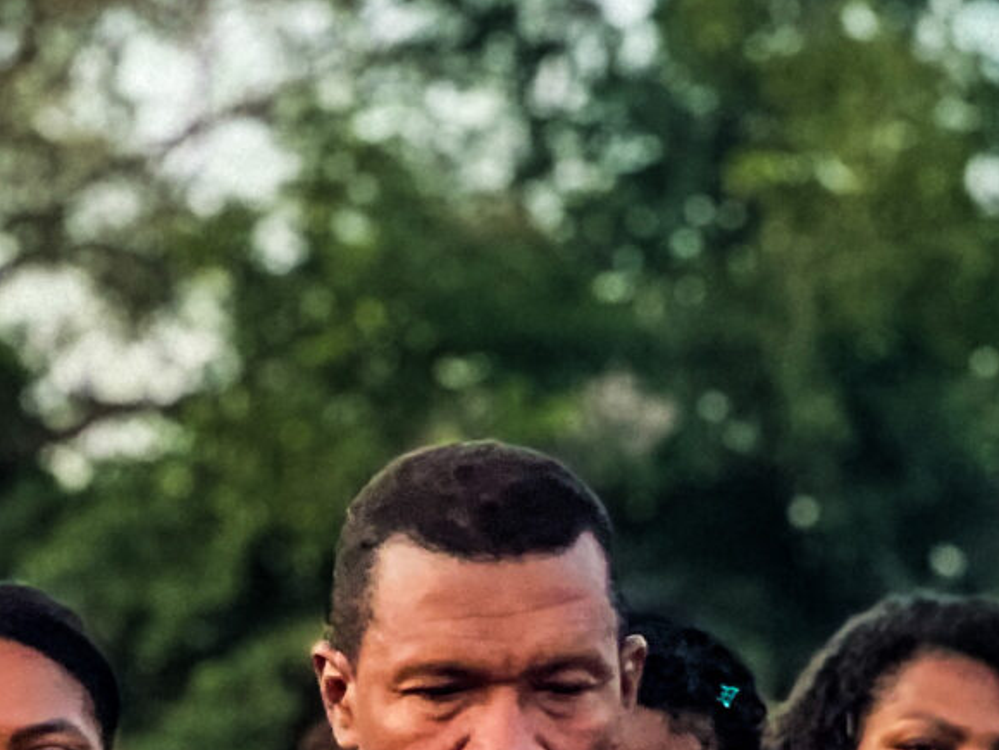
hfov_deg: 5.8
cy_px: 1445
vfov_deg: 4.3
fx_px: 9812
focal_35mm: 340
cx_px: 825
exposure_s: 1/75
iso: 250
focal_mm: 9
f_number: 2.8
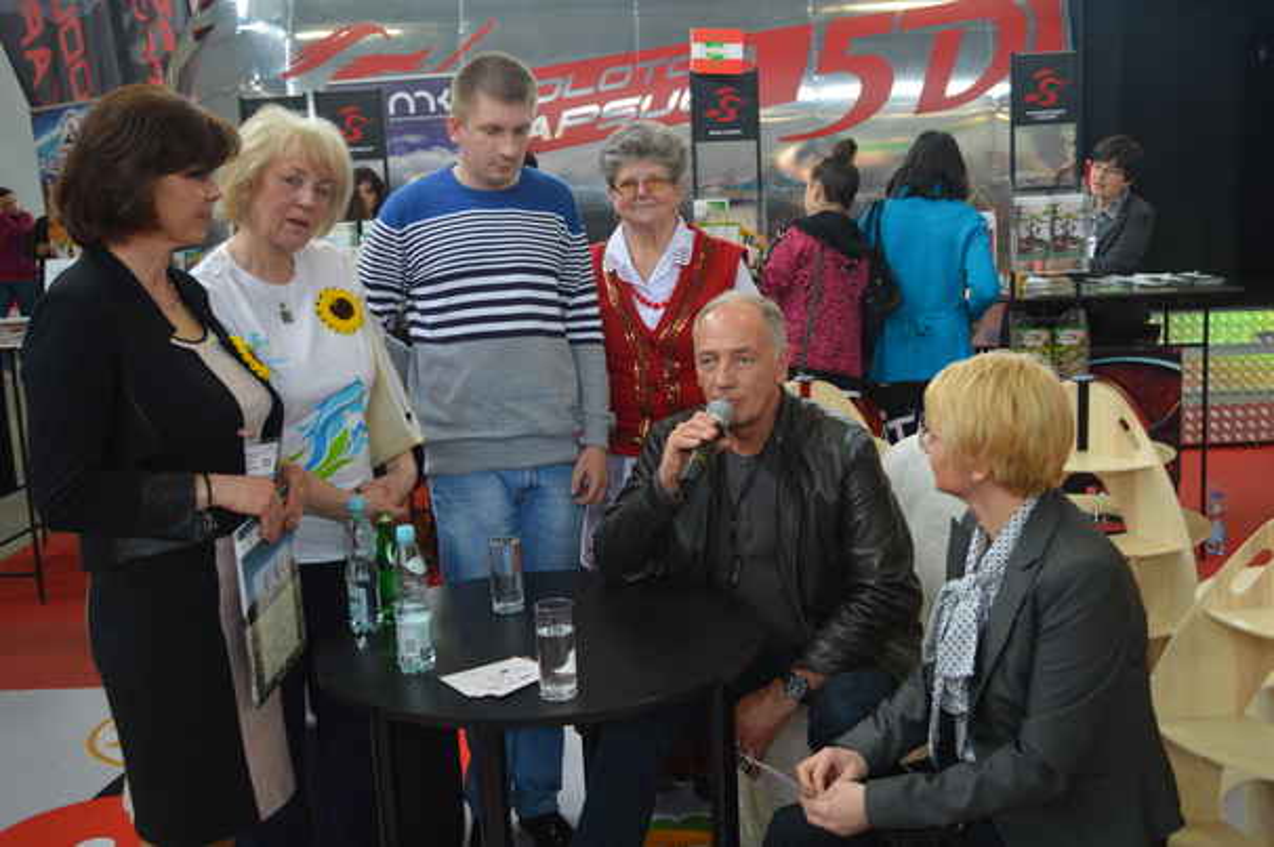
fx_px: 1379
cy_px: 424
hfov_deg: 49.6
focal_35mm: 39
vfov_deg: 34.2
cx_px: 637
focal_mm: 26
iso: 400
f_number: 4.2
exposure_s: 1/50
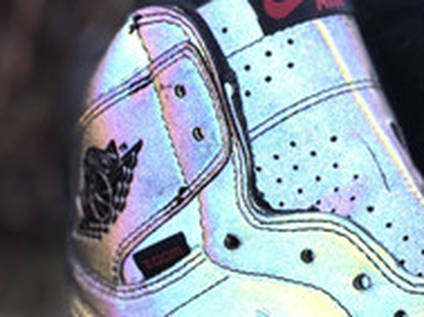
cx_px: 550
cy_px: 368
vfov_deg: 7.2
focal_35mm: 204
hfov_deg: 9.5
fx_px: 2494
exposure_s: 1/162
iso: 16
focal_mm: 6
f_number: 2.4
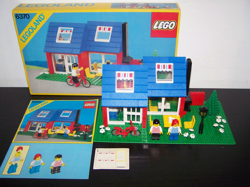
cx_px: 125
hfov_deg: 49.0
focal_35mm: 38
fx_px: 274
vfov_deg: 37.7
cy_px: 94
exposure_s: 1/30
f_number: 2.8
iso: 200
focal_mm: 6.3
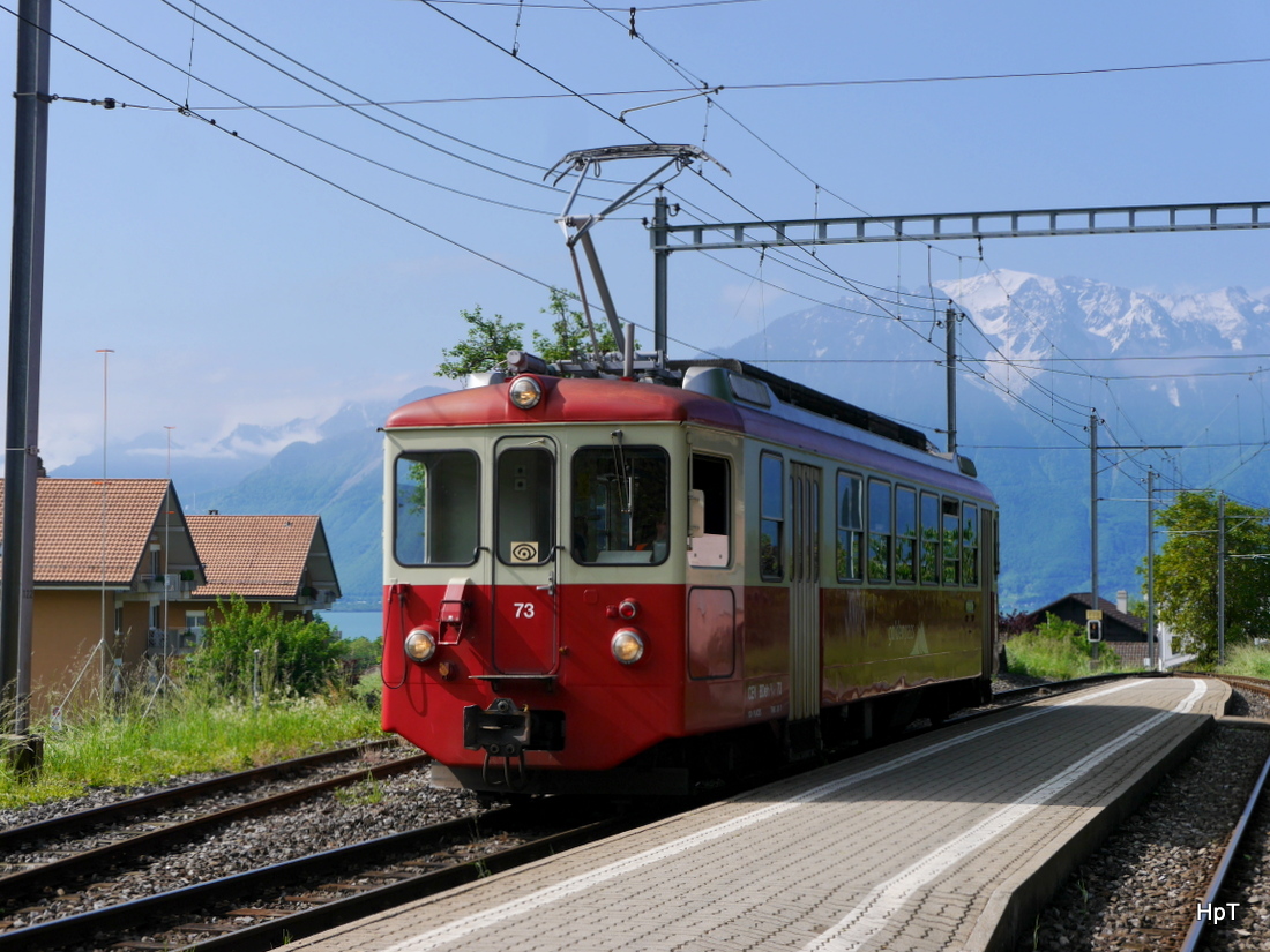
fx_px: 2495
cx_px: 635
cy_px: 476
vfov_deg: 21.6
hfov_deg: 28.6
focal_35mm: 68
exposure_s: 1/400
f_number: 9
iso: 160
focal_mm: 34
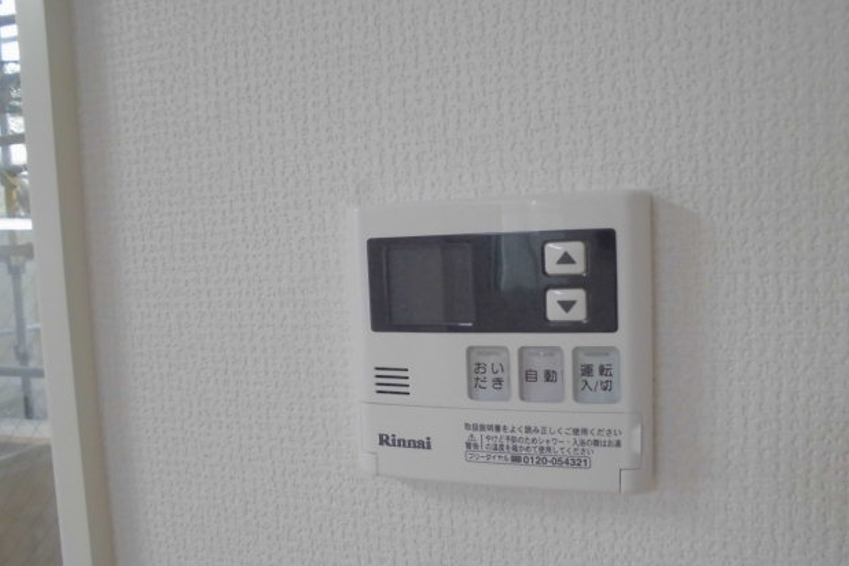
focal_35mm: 28
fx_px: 660
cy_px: 295
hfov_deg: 65.5
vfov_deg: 46.4
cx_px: 438
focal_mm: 4.6
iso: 400
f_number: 3.5
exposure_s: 1/50
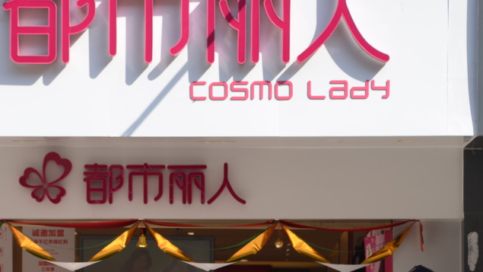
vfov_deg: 5.1
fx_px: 3036
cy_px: 222
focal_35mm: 237
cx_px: 138
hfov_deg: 9.1
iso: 200
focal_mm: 75
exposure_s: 1/500
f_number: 5.6
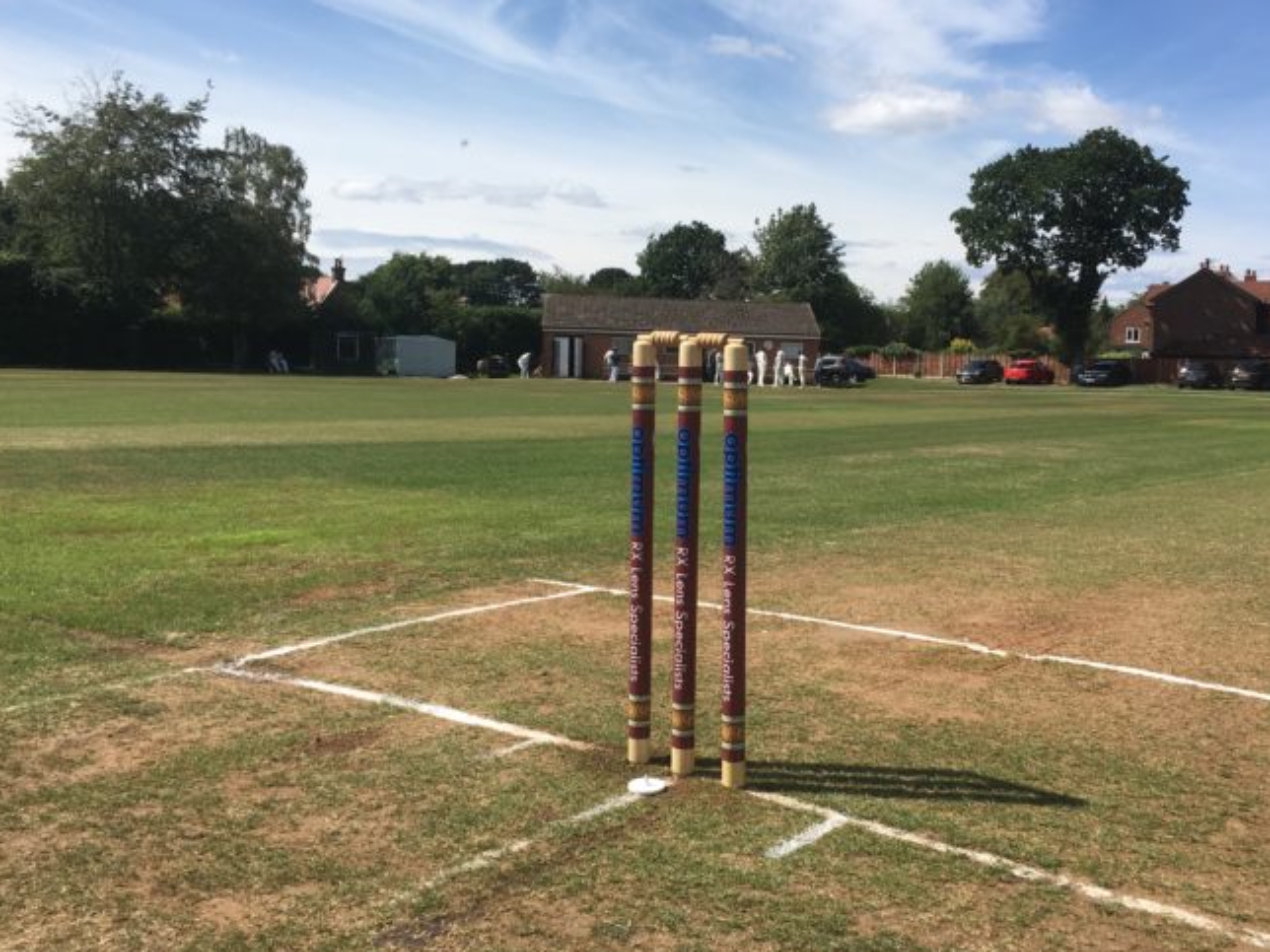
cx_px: 720
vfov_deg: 39.6
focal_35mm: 36
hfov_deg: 51.2
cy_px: 434
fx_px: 1321
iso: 25
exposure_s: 1/2198
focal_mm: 4.15
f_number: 2.2
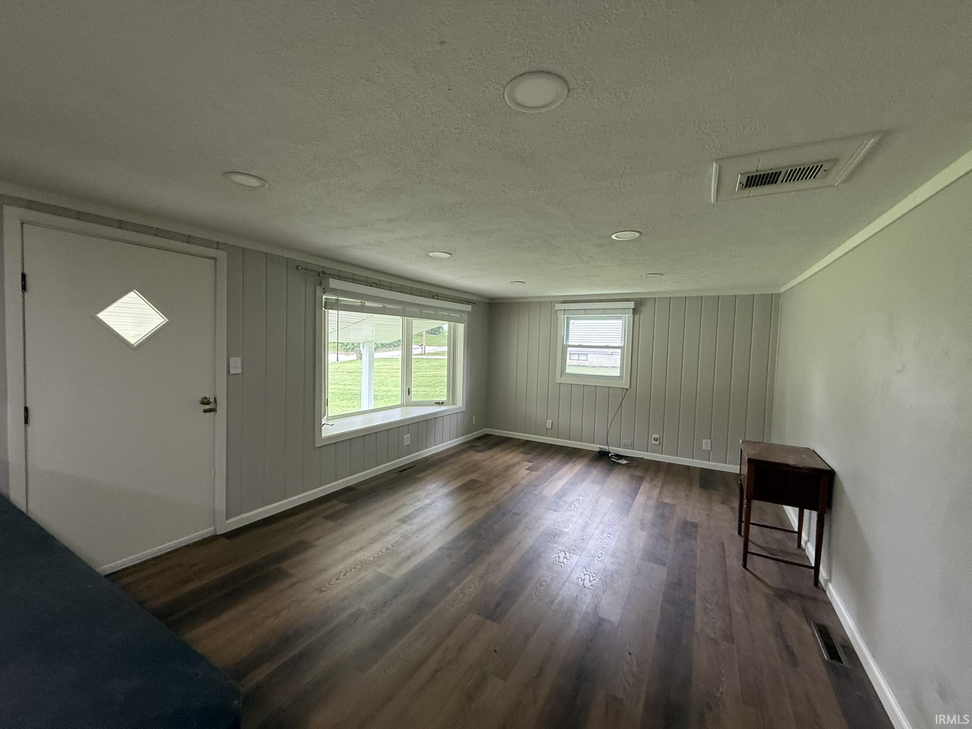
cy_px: 364
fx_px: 393
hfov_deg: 102.1
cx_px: 486
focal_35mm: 14
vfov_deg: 85.7
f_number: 2.2
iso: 250
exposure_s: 1/120
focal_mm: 2.22
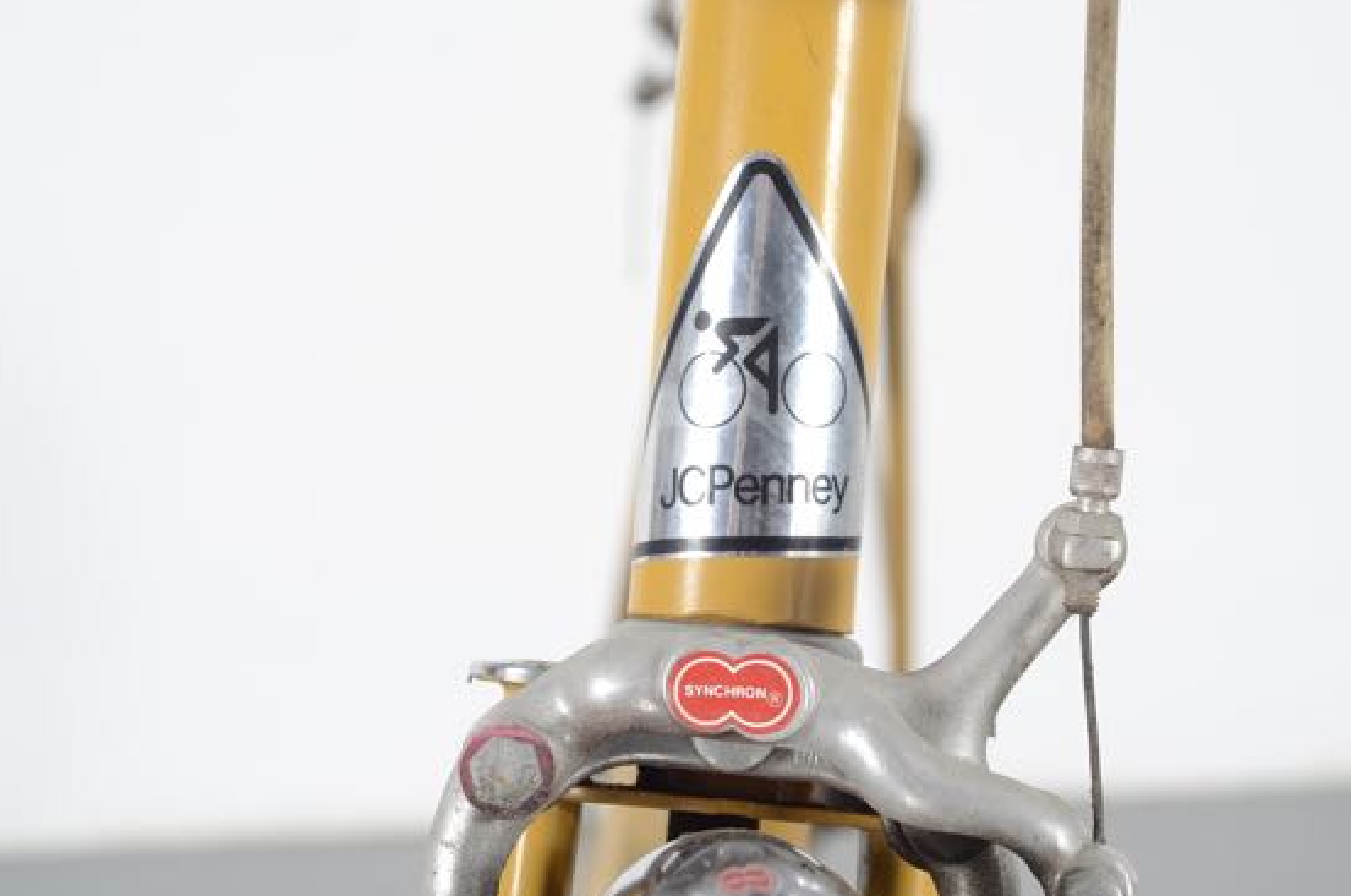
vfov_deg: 15.6
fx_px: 3259
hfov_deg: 23.4
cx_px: 746
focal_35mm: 87
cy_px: 512
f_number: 5
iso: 100
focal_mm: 50
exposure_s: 1/125
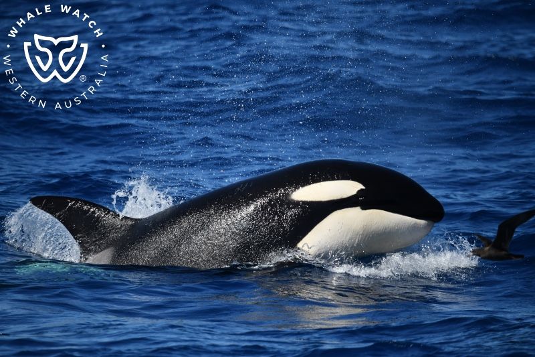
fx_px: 8914
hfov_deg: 3.4
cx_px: 268
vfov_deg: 2.3
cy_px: 178
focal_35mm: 600
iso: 1100
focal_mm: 600
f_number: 6.3
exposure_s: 1/8000
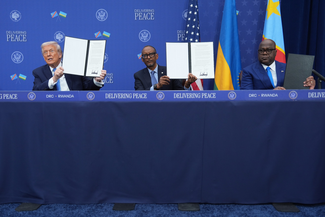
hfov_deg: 43.6
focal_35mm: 45
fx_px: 406
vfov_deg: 29.9
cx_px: 162
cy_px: 108
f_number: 2.8
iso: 800
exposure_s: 1/250
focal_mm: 45
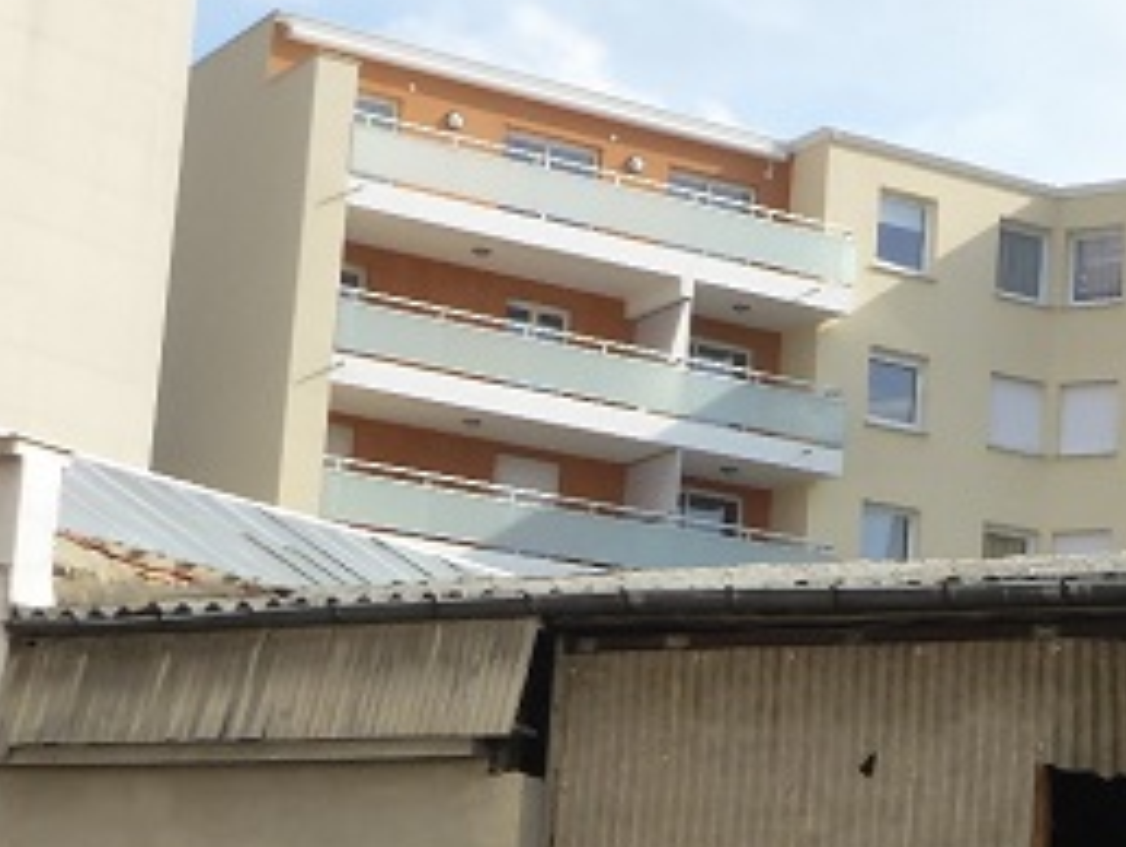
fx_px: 3028
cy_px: 659
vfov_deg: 15.8
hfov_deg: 20.1
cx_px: 1253
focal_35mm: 93
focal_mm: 4.3
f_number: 6.3
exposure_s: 1/160
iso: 160
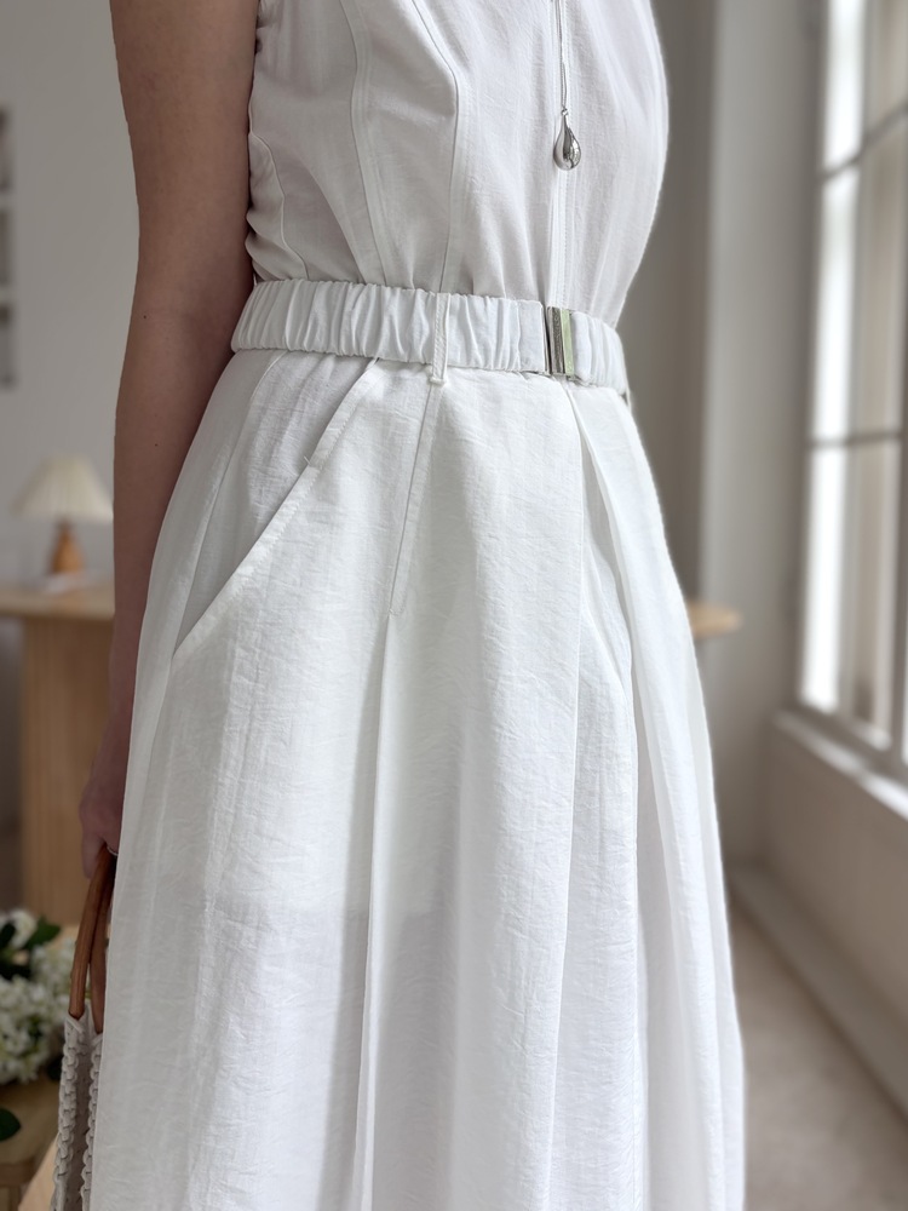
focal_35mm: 26
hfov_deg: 53.1
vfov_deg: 67.3
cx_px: 454
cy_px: 606
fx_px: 909
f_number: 1.6
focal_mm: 5.96
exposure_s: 1/120
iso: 32
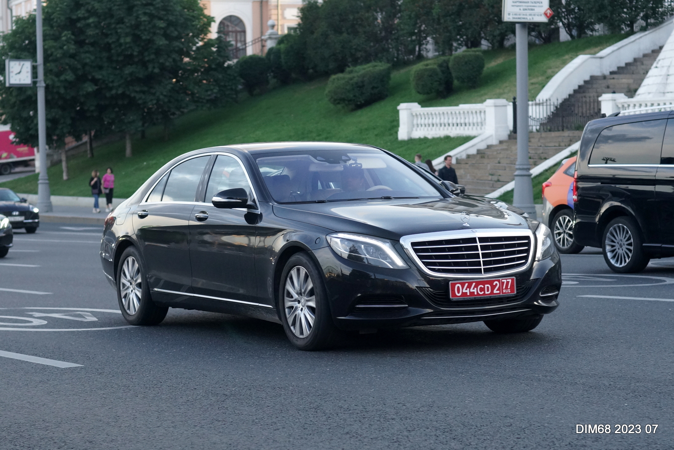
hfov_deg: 39.6
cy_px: 225
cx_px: 337
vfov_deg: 27.0
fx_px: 936
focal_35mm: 50
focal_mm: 50
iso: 800
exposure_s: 1/500
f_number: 3.5
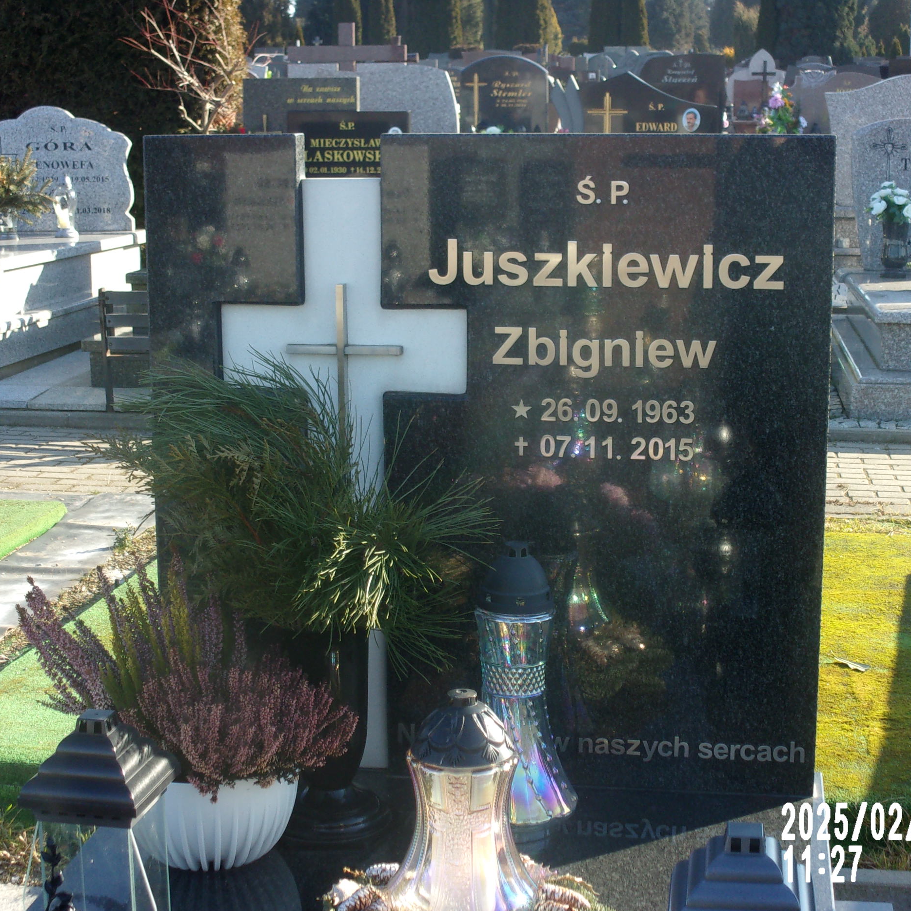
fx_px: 1935
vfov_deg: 26.5
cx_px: 509
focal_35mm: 65
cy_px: 474
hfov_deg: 26.5
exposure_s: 1/140
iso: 80
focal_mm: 9.5
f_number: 4.9
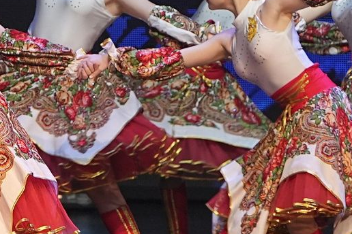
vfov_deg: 2.3
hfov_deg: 3.5
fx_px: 5817
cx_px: 84
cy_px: -104
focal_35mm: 595
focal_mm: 120
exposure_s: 1/200
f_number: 4
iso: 1600
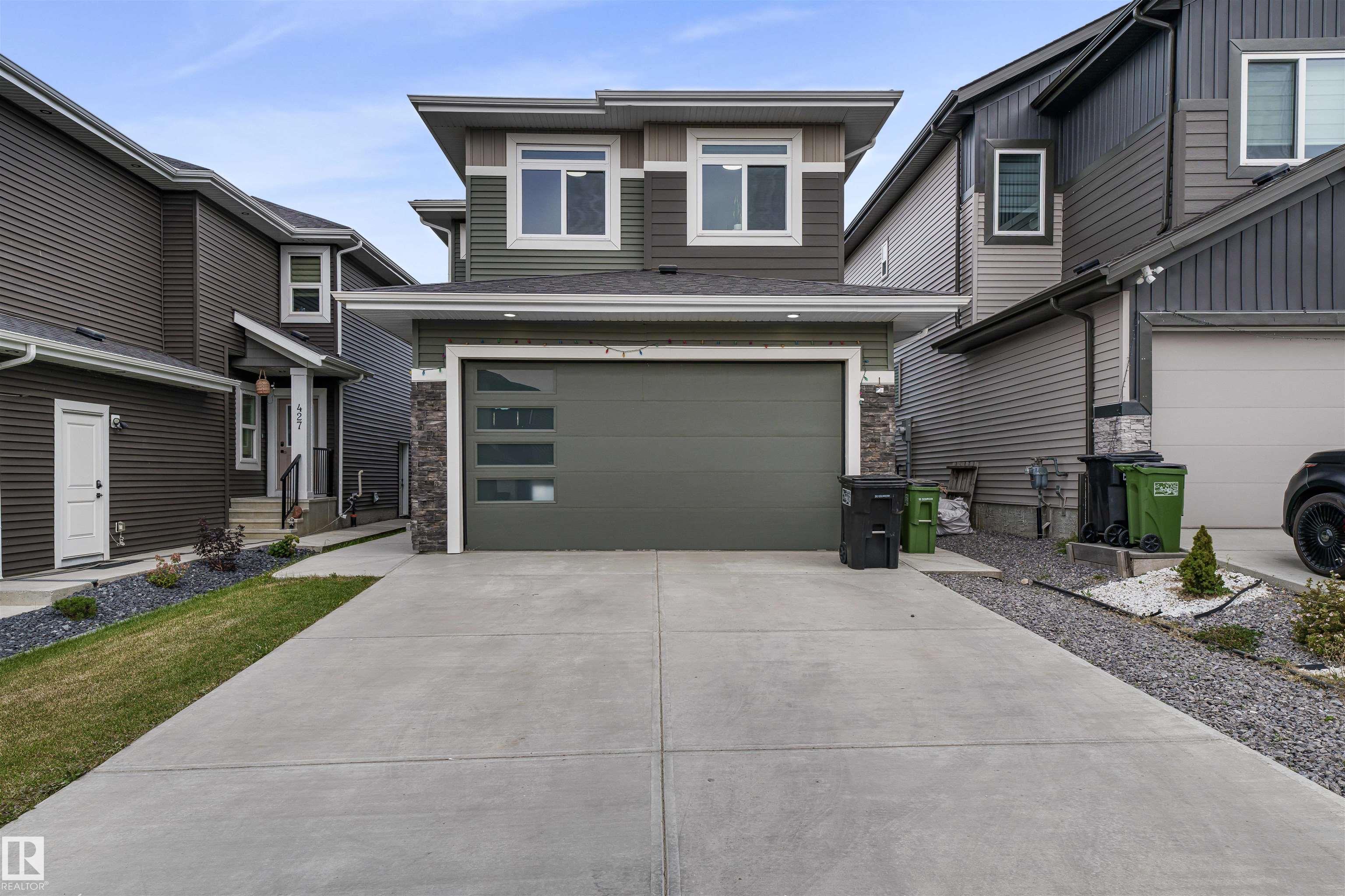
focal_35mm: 22
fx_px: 814
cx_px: 672
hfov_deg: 79.1
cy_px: 448
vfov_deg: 57.7
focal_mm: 21.8
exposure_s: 1/200
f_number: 8
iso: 200
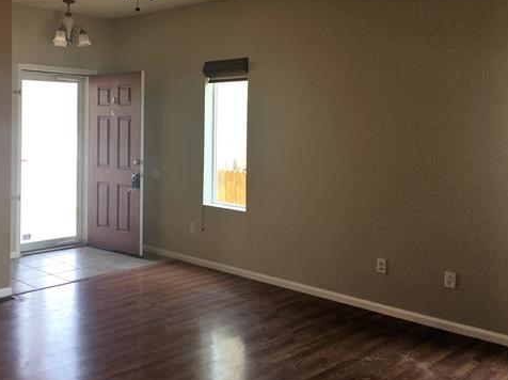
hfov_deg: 47.4
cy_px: 138
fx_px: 572
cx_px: 182
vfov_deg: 36.5
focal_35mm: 39
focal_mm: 4.15
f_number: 2.2
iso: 25
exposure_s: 1/40
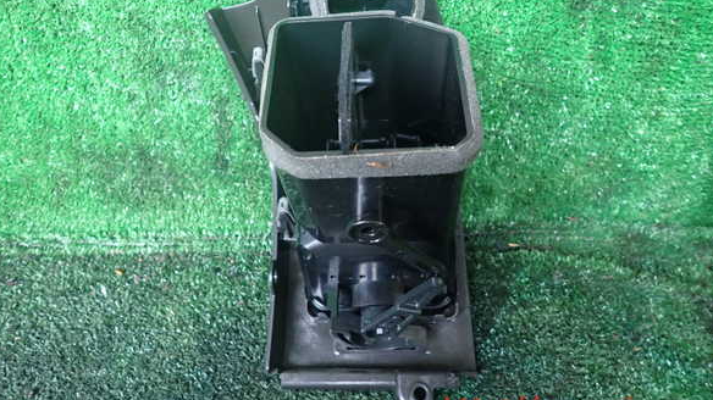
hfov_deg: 67.9
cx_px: 354
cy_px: 150
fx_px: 529
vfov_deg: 41.2
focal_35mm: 28
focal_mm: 4.5
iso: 640
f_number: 2
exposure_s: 1/30
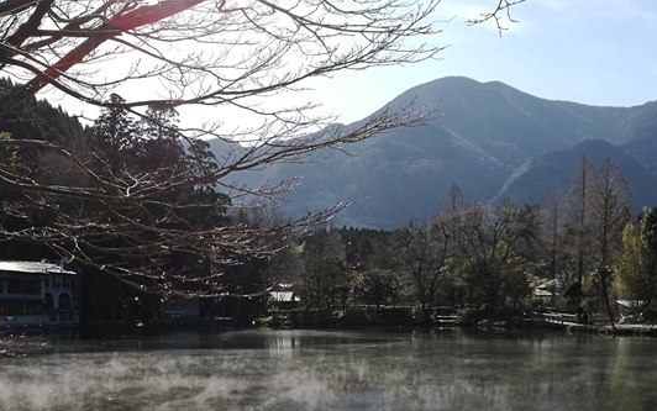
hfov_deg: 45.3
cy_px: 349
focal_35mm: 43
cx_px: 207
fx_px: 770
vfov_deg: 29.0
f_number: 2.2
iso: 50
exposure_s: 1/1117
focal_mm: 4.5
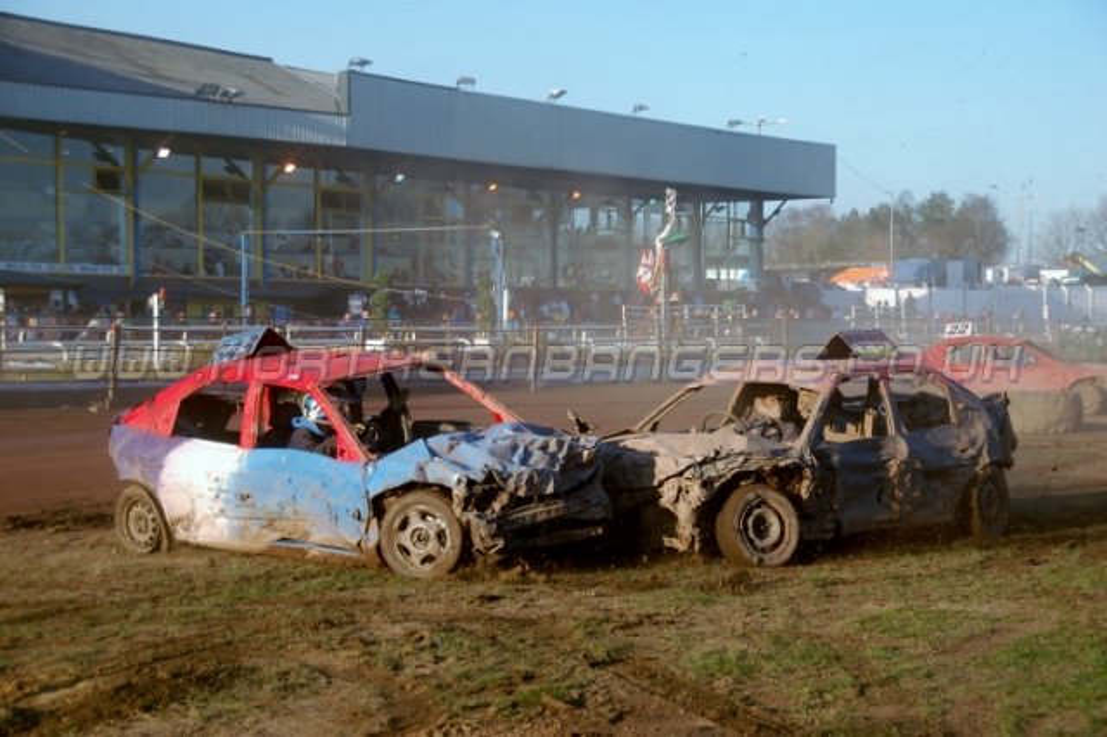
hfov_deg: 29.3
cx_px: 554
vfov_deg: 19.7
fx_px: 2121
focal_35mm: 69
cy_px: 368
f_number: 5
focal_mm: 46
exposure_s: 1/800
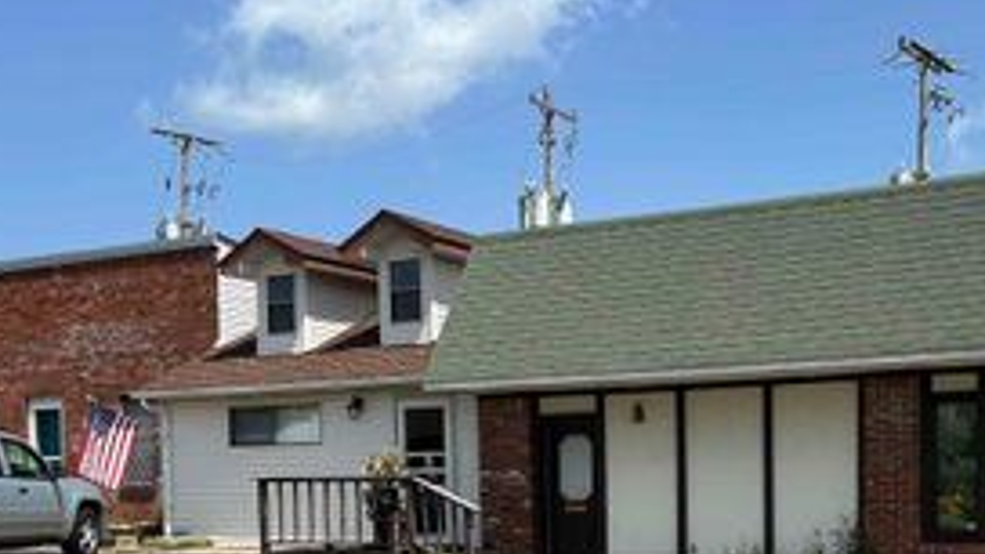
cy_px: 556
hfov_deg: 39.1
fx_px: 1358
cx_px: 706
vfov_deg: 22.2
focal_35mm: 52
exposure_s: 1/4274
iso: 50
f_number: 1.5
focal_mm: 5.7
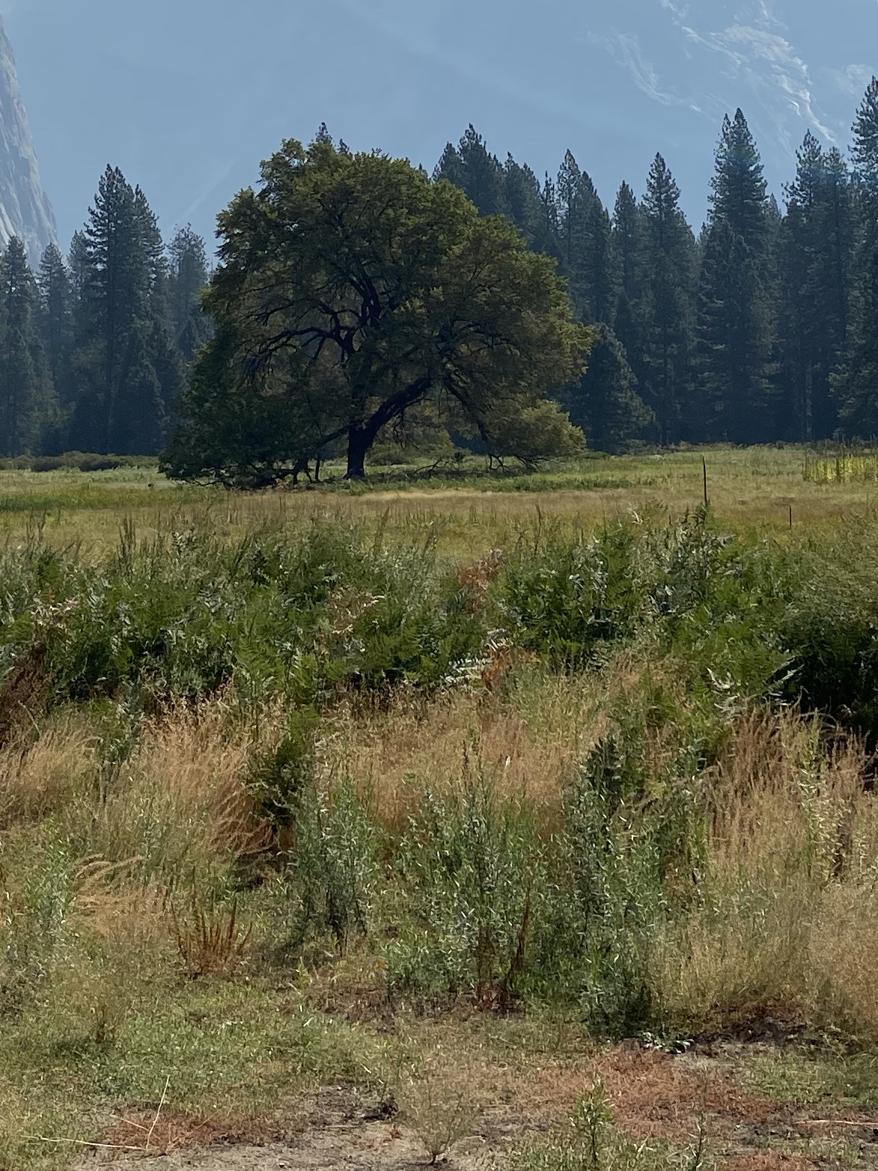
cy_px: 192
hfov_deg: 21.9
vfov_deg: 28.2
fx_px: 2267
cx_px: 472
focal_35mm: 67
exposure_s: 1/7692
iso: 32
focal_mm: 4.25
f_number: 1.8
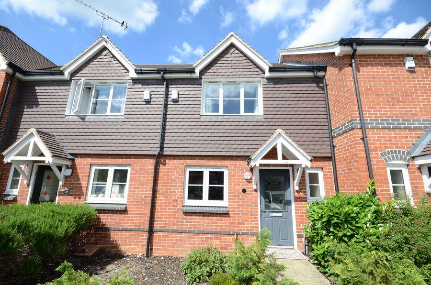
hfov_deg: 100.5
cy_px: 142
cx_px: 216
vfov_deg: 77.1
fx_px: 179
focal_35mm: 15
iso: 250
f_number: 9
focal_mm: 10
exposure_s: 1/320
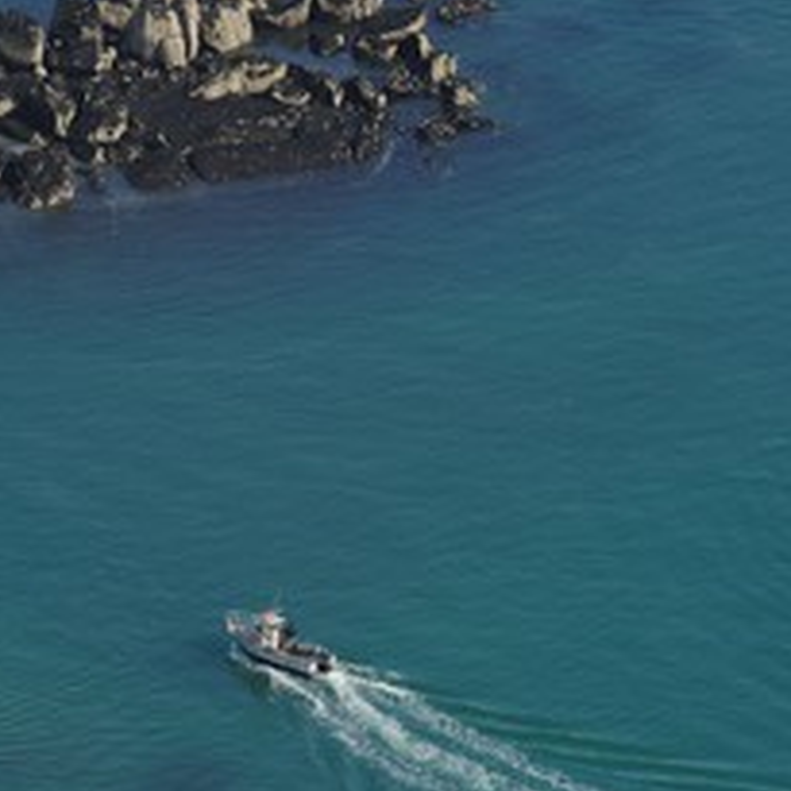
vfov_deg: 5.0
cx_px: 282
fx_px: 8997
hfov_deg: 5.0
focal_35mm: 348
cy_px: 382
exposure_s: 1/1600
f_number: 5.6
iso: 400
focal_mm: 200
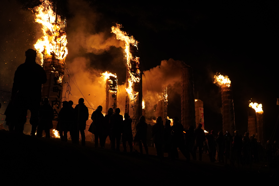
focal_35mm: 45
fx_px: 349
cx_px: 140
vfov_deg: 29.9
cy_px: 93
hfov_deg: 43.6
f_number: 2.2
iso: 1250
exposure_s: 1/200
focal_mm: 30
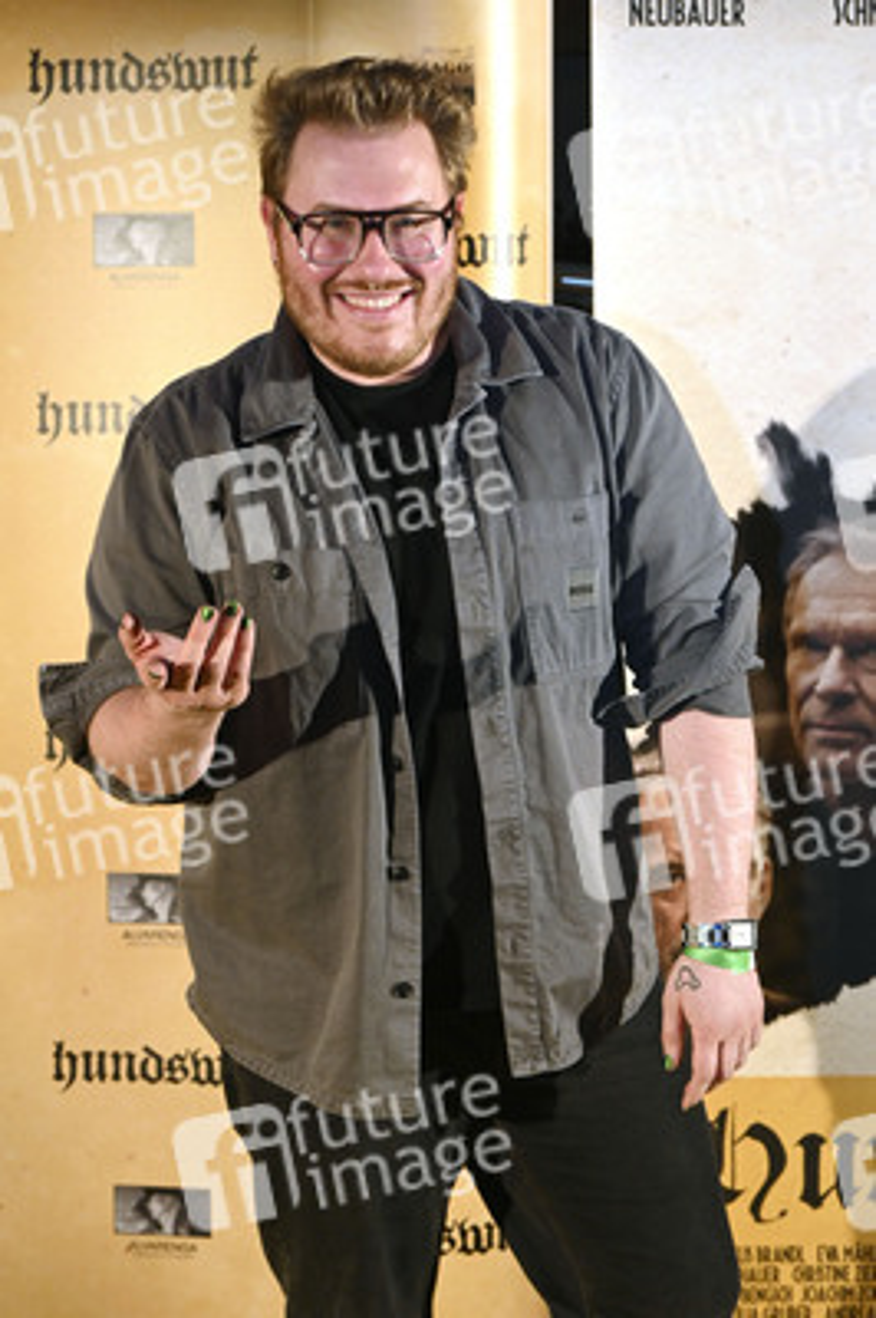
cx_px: 438
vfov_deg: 35.7
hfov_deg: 24.2
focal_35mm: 56
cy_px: 659
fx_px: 2047
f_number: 5.6
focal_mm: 56
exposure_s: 1/200
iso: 2000
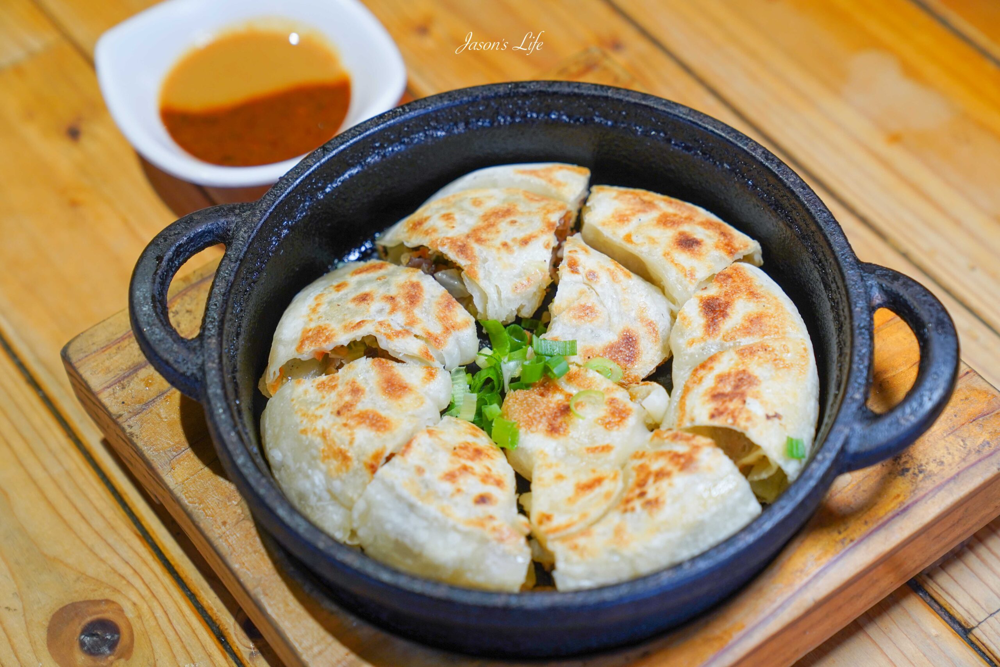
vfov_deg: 19.5
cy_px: 334
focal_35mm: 70
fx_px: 1944
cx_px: 500
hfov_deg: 28.8
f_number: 4.5
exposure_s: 1/80
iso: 800
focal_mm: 70
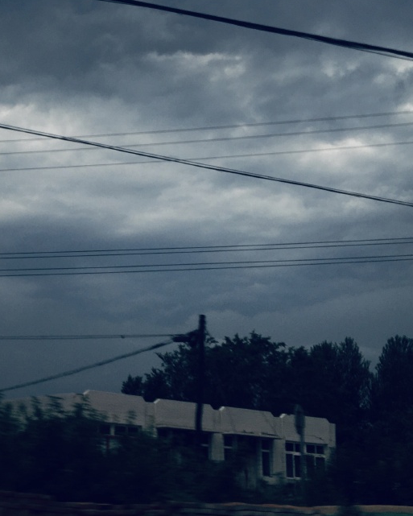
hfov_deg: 26.7
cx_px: -21
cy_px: 237
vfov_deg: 35.3
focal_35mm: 53
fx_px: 810
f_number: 2.2
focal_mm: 4.15
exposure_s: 1/162
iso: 25
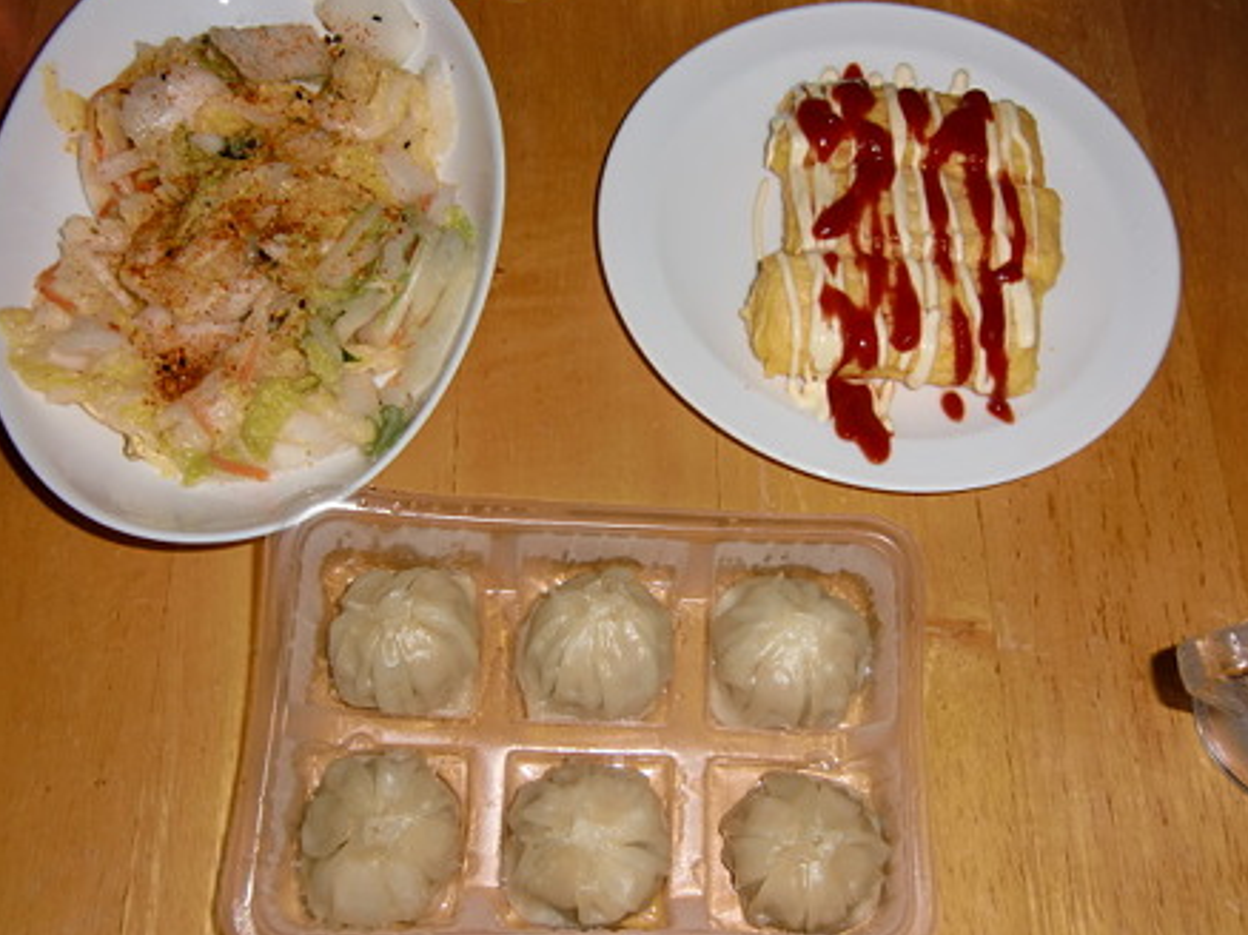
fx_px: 1261
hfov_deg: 52.7
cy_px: 465
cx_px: 625
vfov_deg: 40.7
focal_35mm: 35
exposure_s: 1/30
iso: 64
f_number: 3.6
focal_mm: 6.1
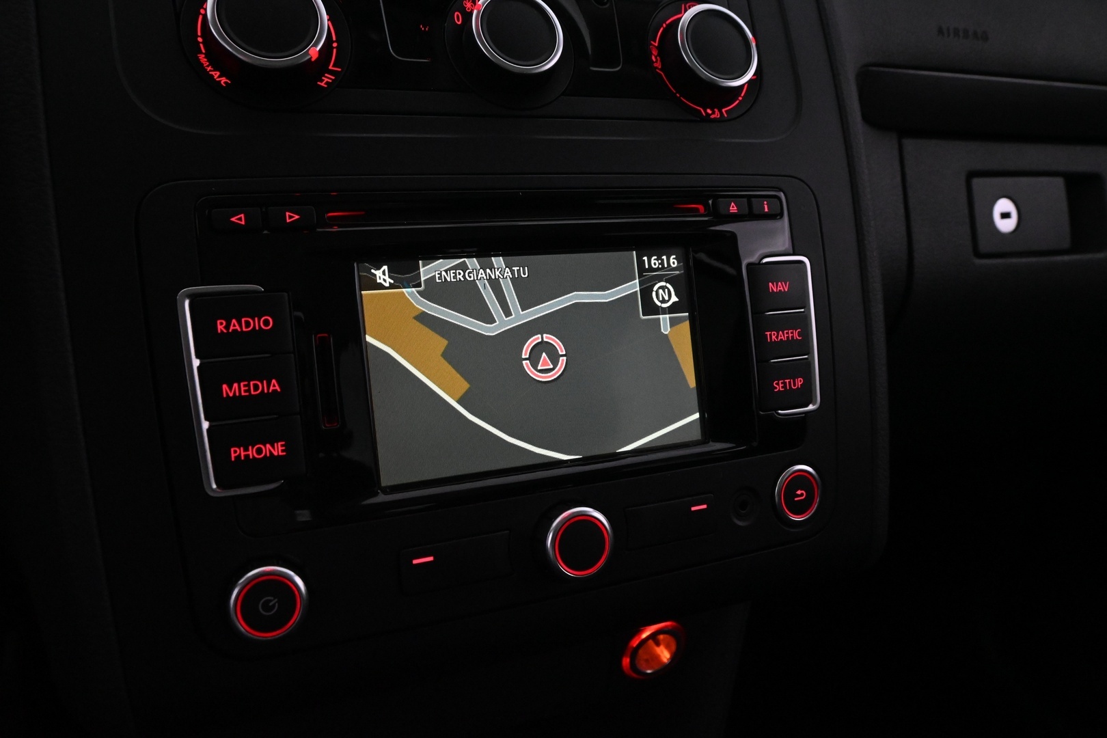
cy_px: 369
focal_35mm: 27
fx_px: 830
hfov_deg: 67.4
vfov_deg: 47.9
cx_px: 554
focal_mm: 18
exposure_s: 1/60
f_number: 6.3
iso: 5000
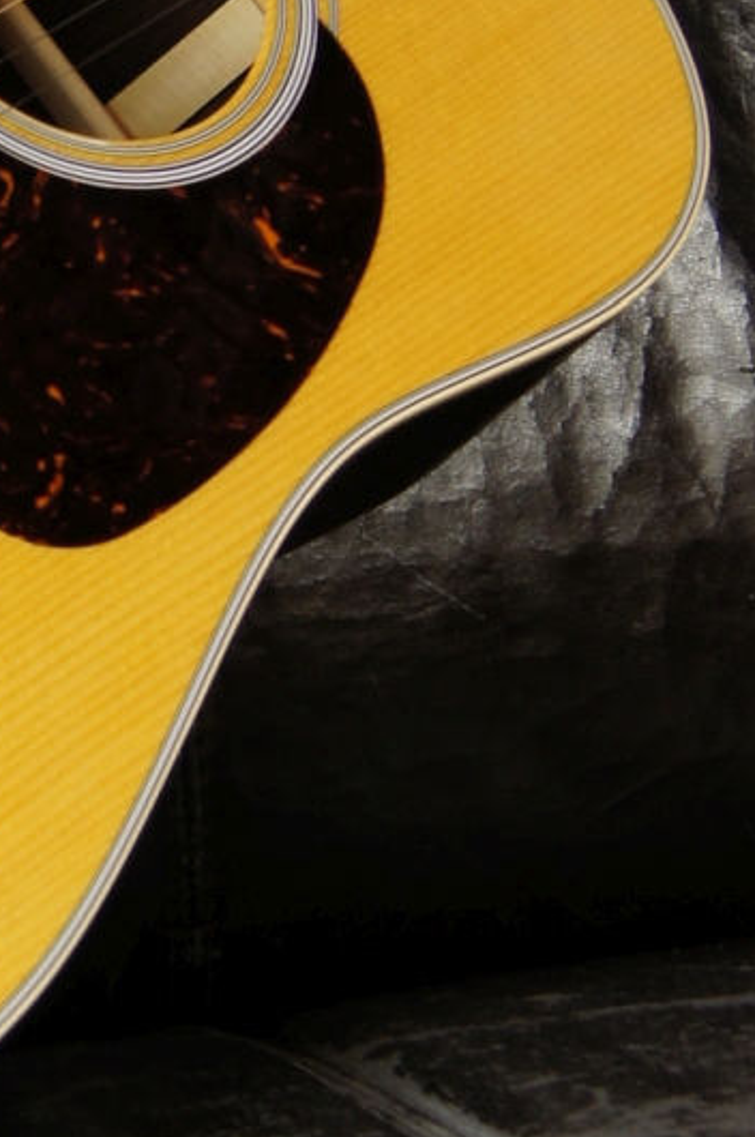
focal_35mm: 163
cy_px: 302
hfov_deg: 8.3
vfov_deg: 12.6
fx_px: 5141
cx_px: -36
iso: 100
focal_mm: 24
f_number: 4
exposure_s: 1/8
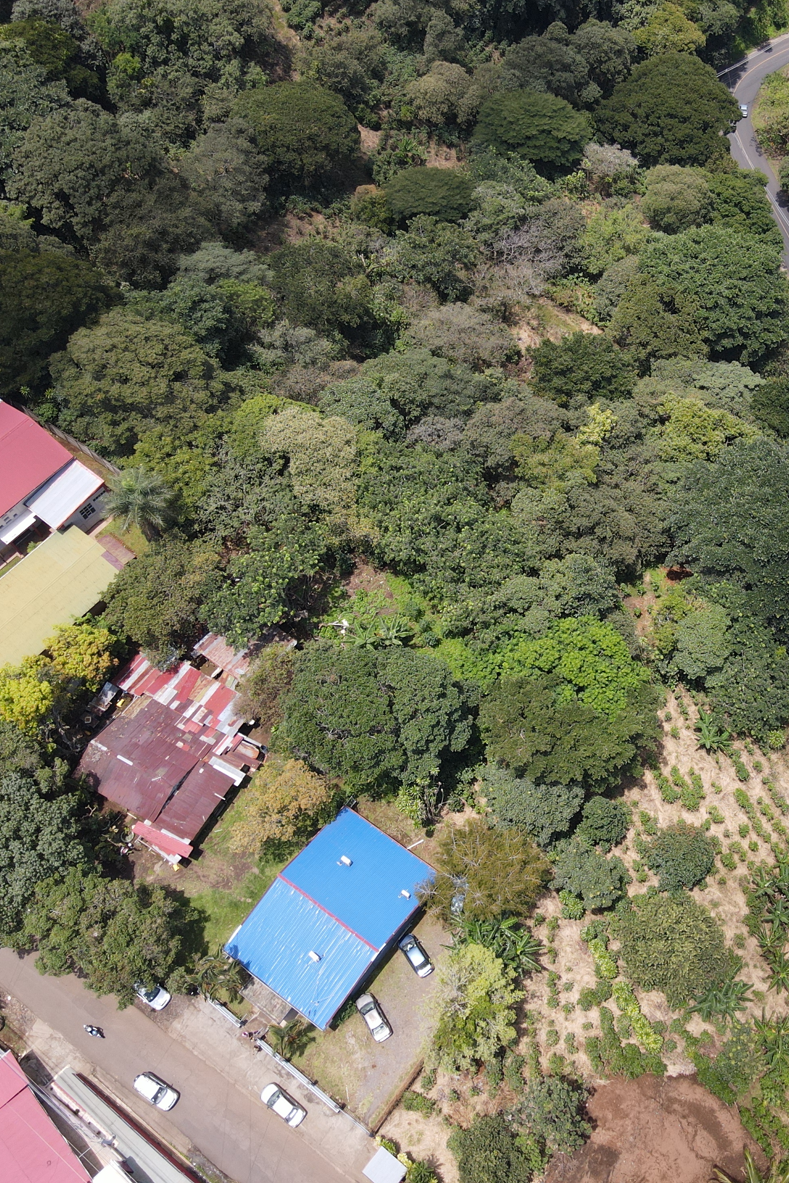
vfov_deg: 55.8
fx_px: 1118
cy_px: 579
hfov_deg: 37.8
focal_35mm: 34
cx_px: 603
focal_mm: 4.5
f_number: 2.8
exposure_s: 1/400
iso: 100
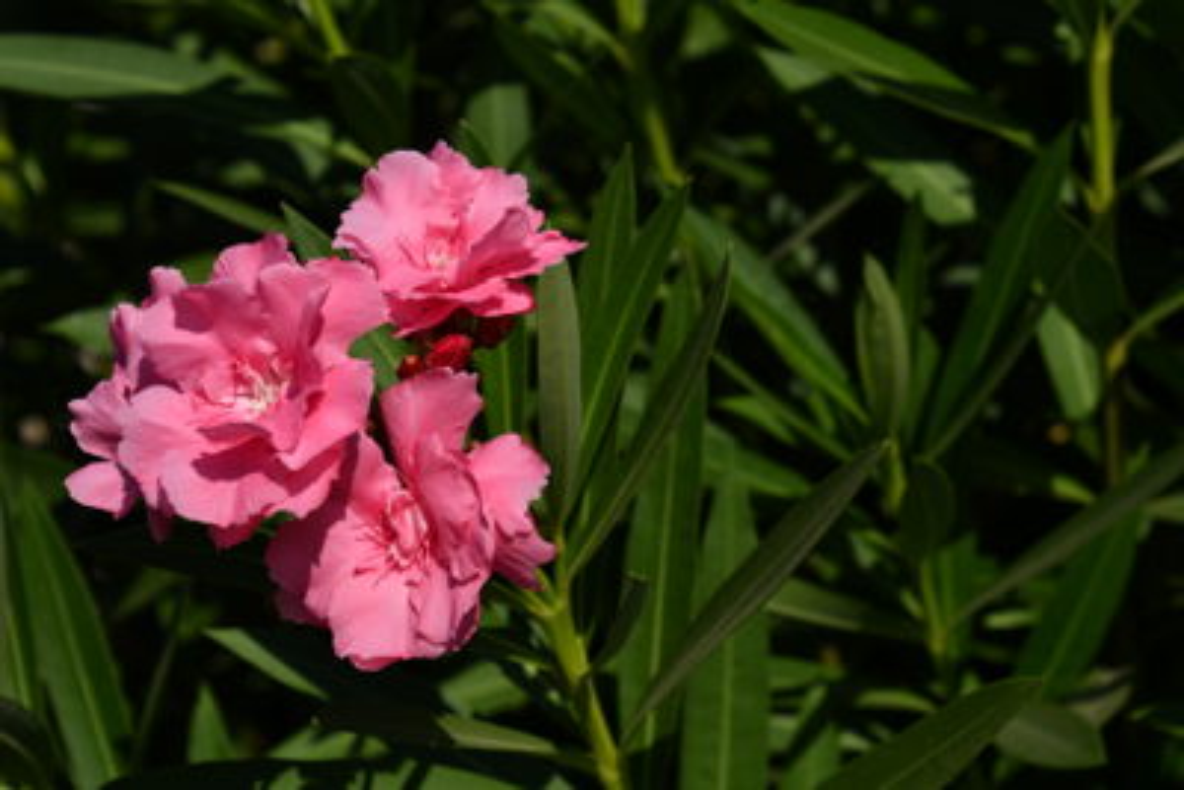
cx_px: 592
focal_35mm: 87
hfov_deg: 23.4
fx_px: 2862
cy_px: 395
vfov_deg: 15.7
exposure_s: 1/1250
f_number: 6.3
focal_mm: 58
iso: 100
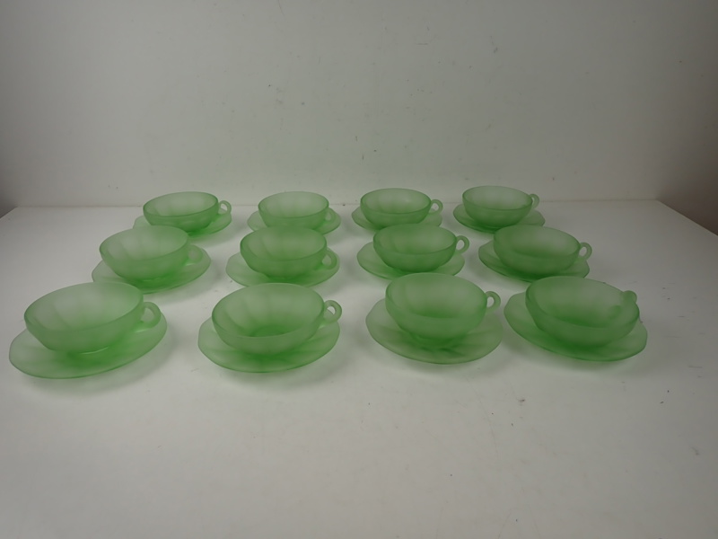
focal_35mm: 25
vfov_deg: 54.9
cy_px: 270
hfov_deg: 69.4
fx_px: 519
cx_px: 359
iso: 100
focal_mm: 4.5
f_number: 2
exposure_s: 1/125
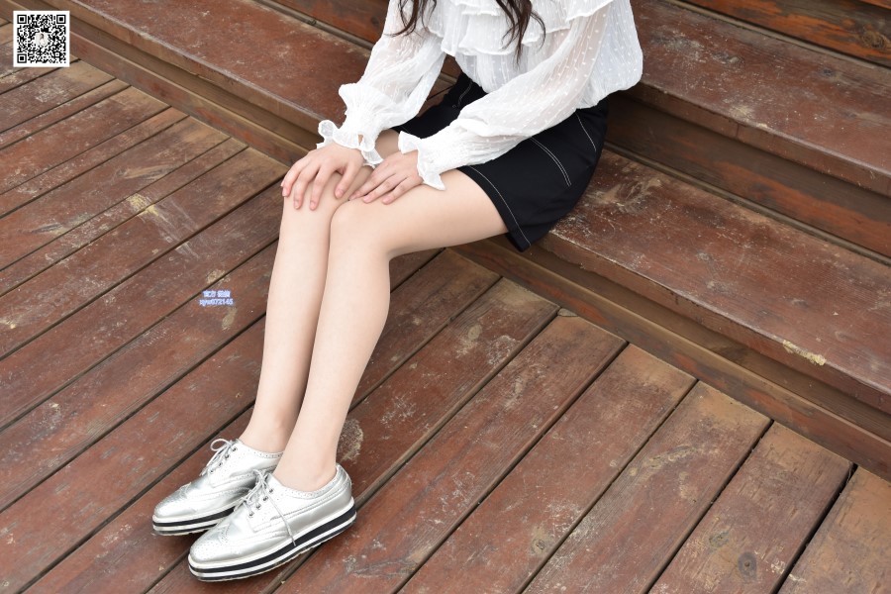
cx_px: 446
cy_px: 297
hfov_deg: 41.1
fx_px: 1188
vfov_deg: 28.1
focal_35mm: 48
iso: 200
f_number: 6.3
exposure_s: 1/125
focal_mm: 32
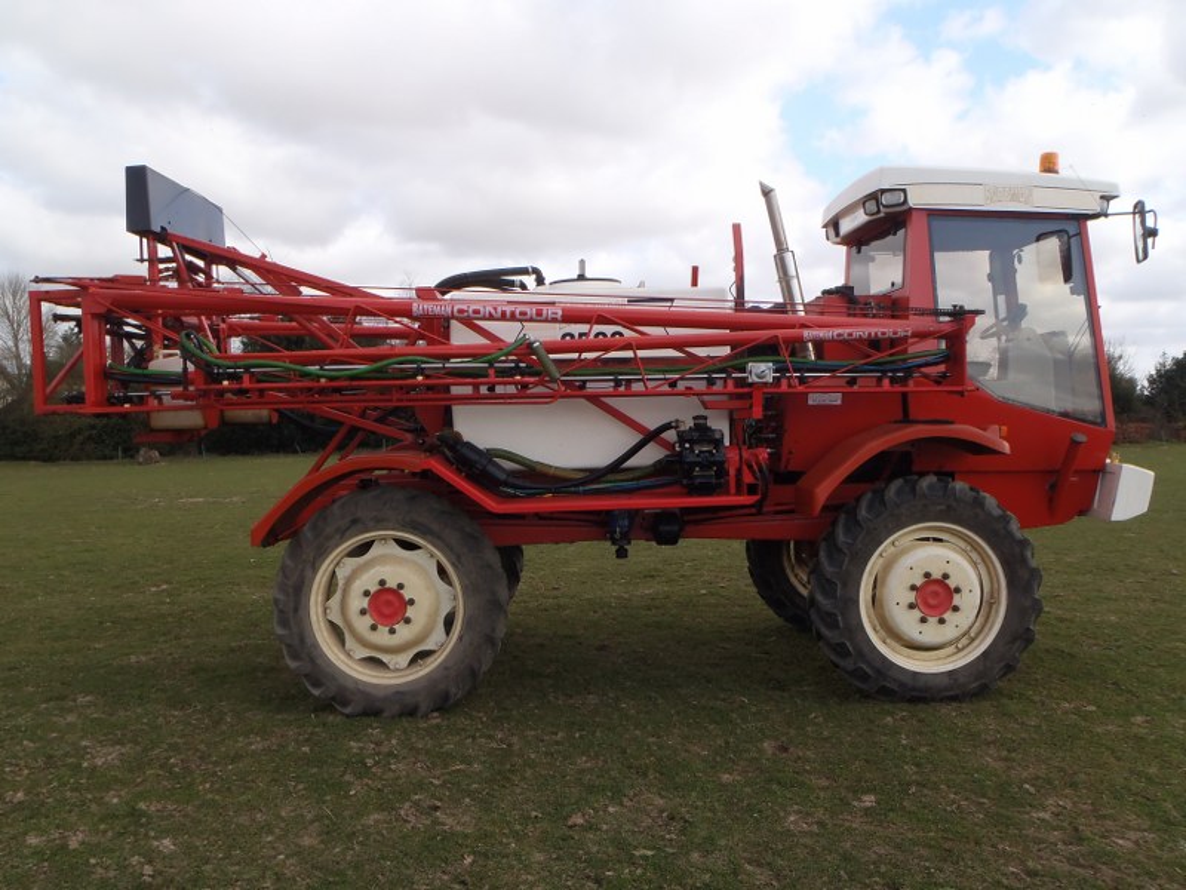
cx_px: 593
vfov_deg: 49.7
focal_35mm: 28
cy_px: 445
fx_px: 959
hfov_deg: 63.4
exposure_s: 1/320
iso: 80
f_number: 4.5
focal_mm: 5
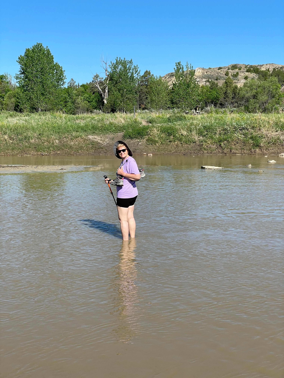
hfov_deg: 28.0
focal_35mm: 52
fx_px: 569
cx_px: 142
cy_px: 189
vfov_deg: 36.8
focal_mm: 6
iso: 25
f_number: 2
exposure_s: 1/1776
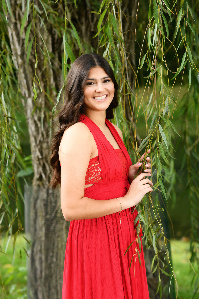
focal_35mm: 85
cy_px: 150
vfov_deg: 23.9
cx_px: 100
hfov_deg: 16.1
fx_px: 705
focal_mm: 85
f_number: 3.2
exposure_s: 1/200
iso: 400
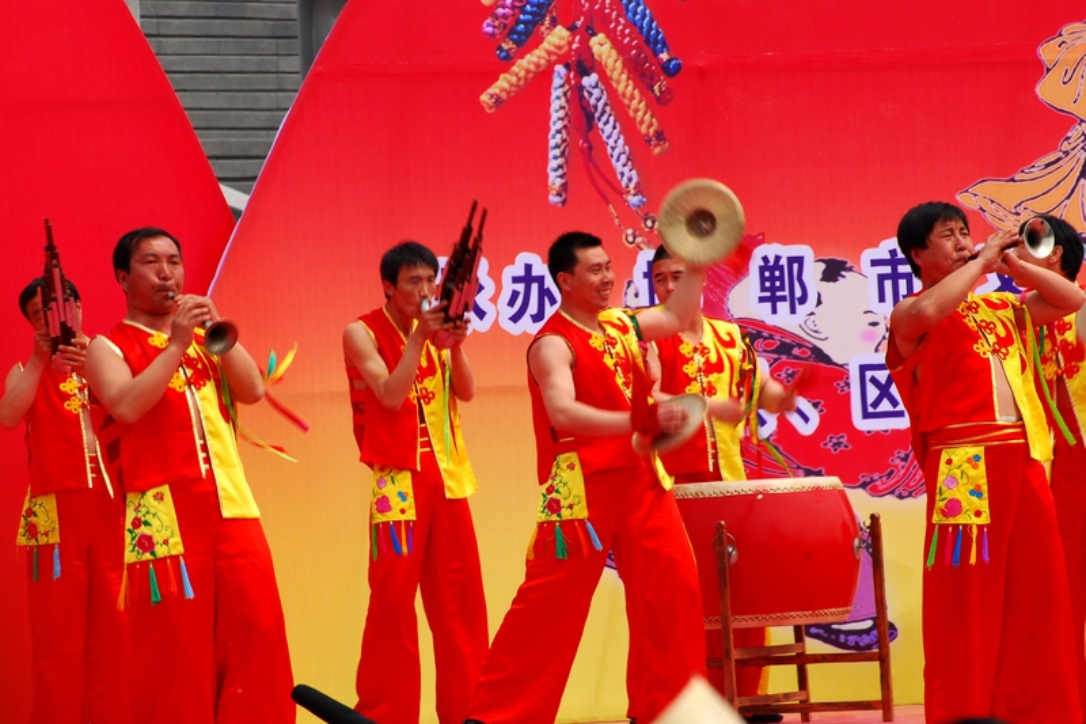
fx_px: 12214
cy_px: 362
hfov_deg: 5.1
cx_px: 543
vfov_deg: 3.4
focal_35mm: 405
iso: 100
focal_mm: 270
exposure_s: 1/80
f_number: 16
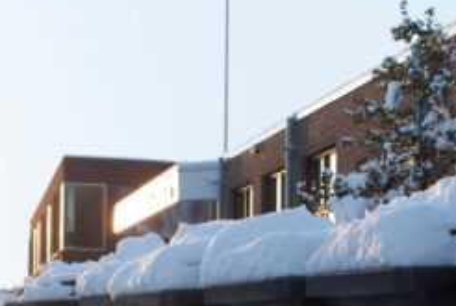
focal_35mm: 95
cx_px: 284
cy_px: 352
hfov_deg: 21.4
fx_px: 1206
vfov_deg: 14.1
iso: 100
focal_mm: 26
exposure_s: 1/60
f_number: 5.6
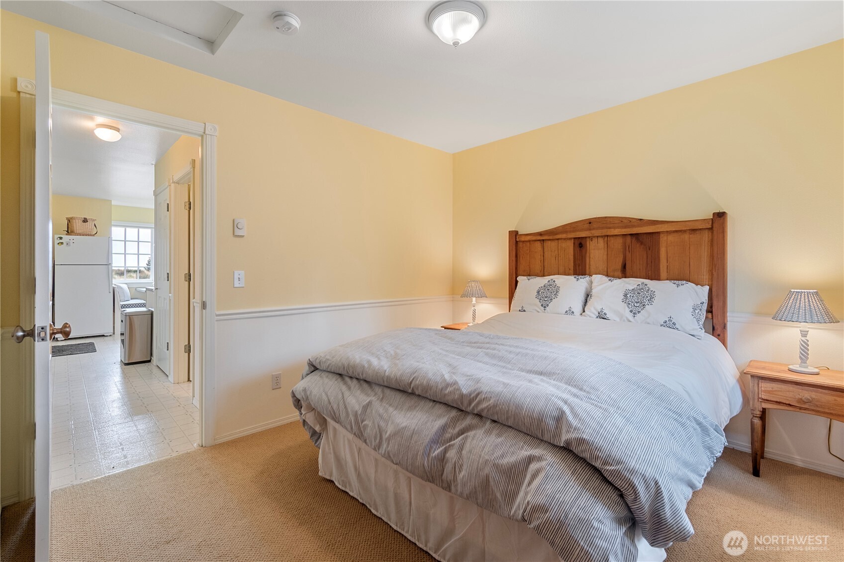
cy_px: 281
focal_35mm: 15
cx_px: 422
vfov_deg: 77.3
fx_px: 352
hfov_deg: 100.4
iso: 200
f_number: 9
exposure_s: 1/2.5
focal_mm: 10
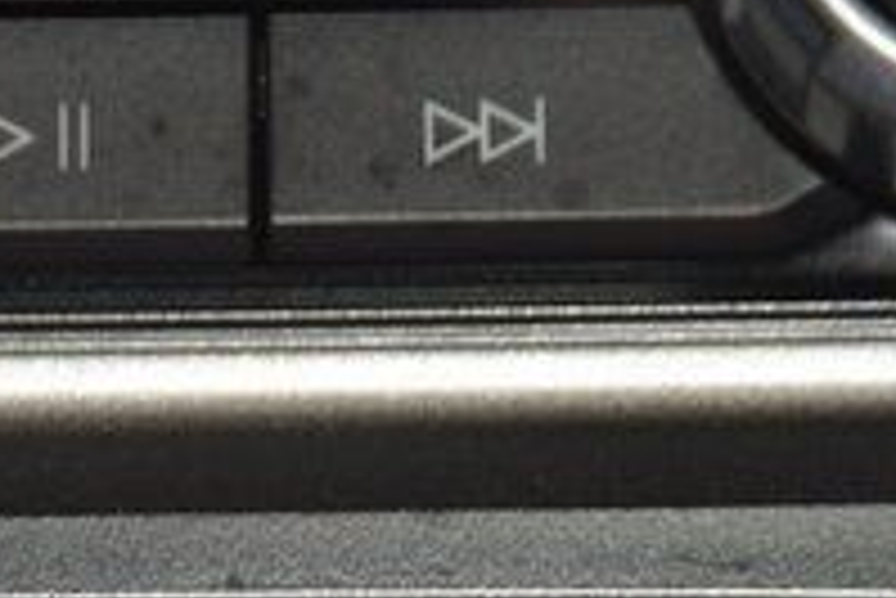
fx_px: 13449
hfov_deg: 3.8
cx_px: 86
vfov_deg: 2.5
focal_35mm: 540
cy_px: 1432
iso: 100
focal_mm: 70
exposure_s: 1/125
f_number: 8
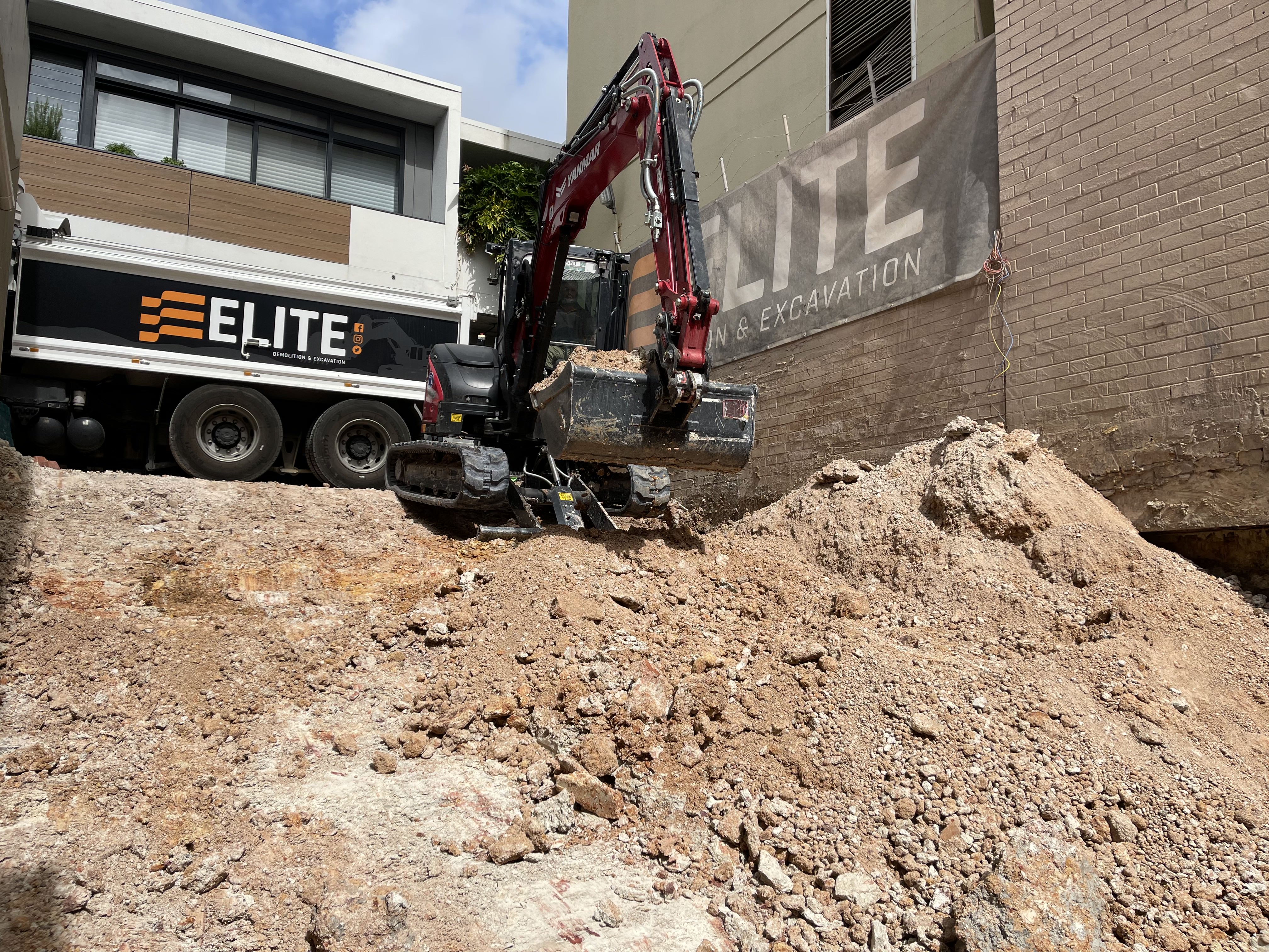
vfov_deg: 53.1
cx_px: 634
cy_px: 476
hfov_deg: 67.3
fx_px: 953
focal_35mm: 26
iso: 32
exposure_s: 1/4049
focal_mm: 5.1
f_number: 1.6
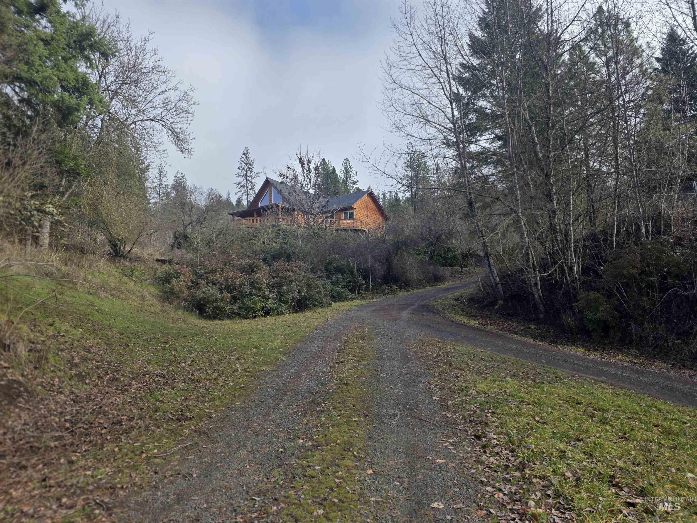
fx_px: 463
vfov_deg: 58.9
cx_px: 348
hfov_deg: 73.9
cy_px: 262
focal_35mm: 23
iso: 80
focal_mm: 6.3
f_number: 1.7
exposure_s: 1/2134
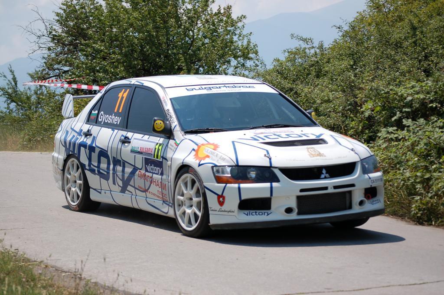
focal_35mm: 99
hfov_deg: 20.6
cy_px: 148
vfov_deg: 13.8
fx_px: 1220
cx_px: 222
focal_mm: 66
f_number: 5
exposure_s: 1/1250
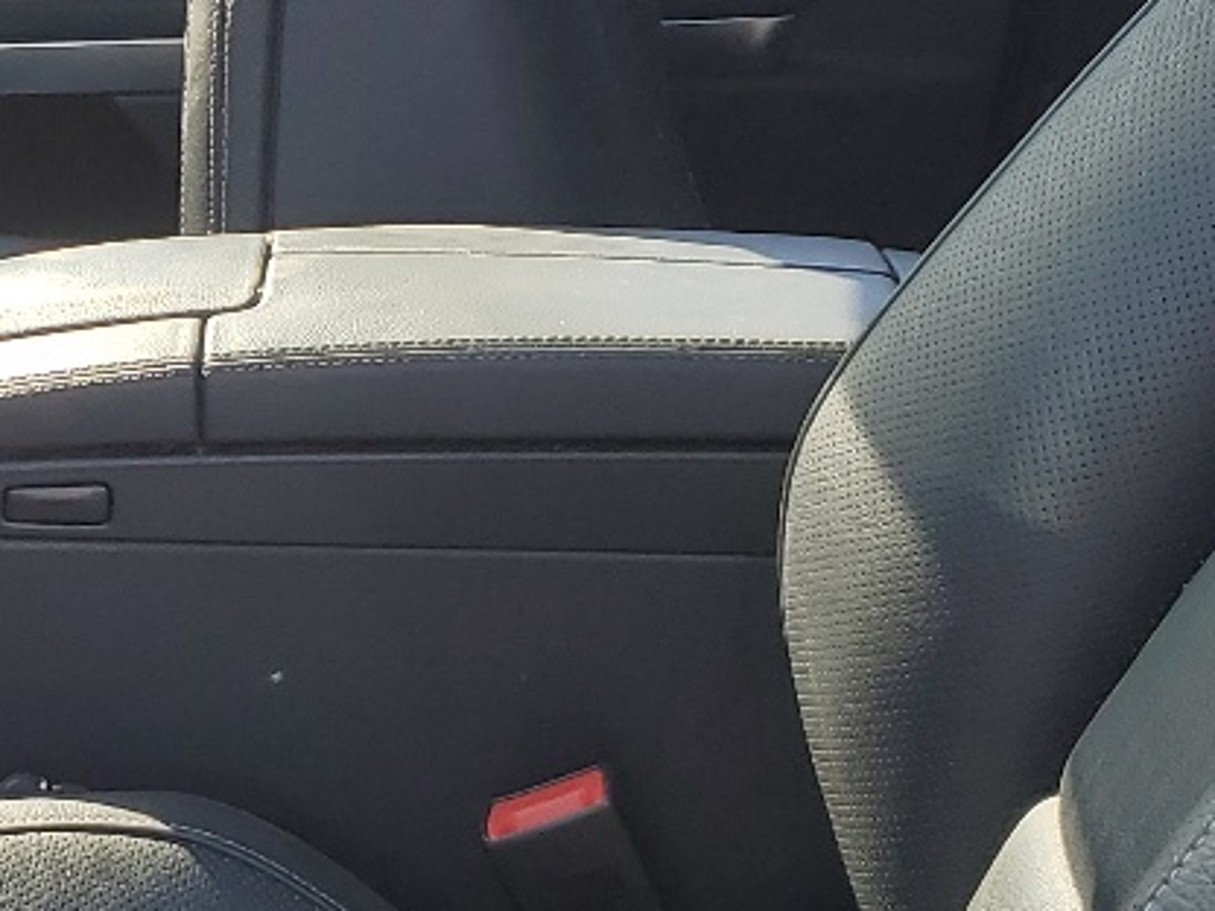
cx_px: -3
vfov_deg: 14.8
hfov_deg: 19.1
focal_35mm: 100
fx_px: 3510
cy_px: 628
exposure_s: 1/417
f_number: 1.5
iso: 50
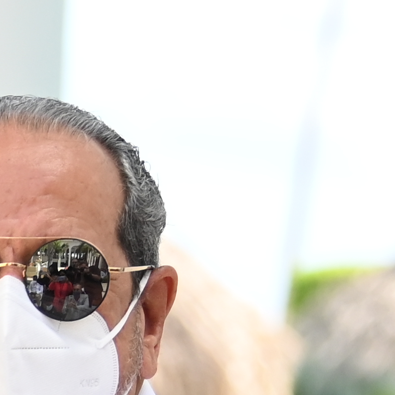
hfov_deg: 3.8
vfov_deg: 3.8
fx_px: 5861
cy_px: 695
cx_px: -759
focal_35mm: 454
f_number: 3.5
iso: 800
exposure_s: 1/2500
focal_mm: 70
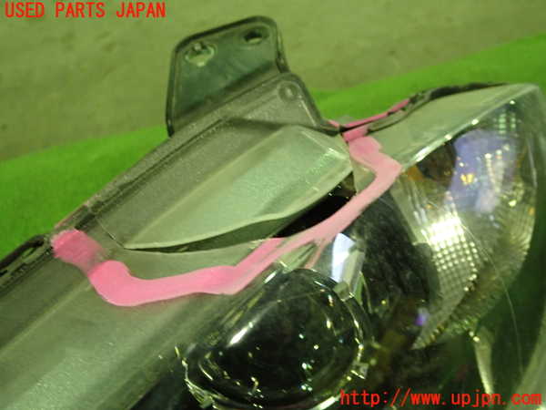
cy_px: 205
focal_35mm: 30
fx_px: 473
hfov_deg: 60.0
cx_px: 273
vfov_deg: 46.8
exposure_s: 1/20
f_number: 2.3
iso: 800
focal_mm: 5.4
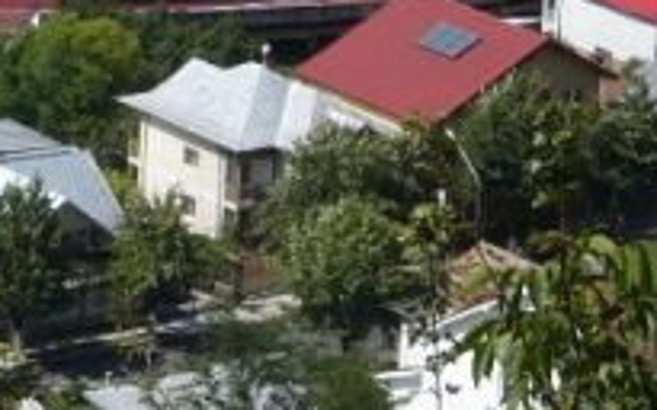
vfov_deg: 5.3
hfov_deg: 8.4
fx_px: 4386
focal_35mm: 245
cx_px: -208
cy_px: -215
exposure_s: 1/500
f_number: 4.3
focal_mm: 13
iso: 80
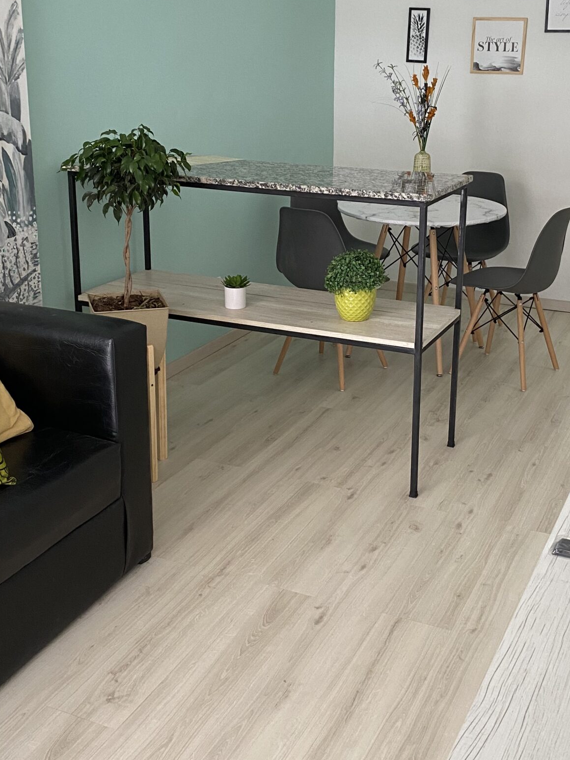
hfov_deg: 33.5
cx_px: 330
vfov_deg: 43.6
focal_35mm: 43
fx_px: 944
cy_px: 299
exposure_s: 1/60
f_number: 1.8
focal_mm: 4.25
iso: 125
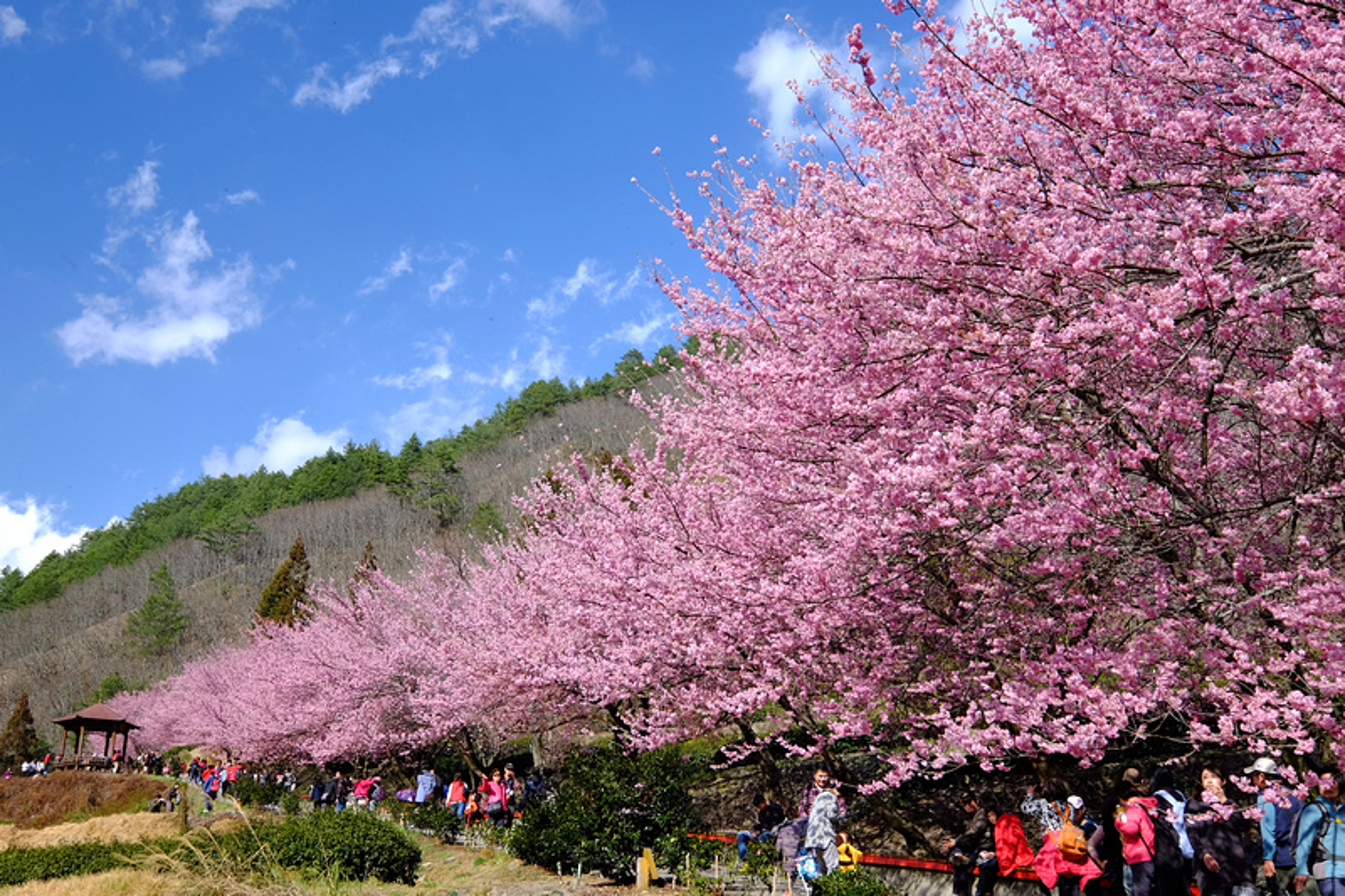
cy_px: 448
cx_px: 672
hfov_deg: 53.1
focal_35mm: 36
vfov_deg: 36.9
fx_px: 1345
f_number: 8
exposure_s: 1/100
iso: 200
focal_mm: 24
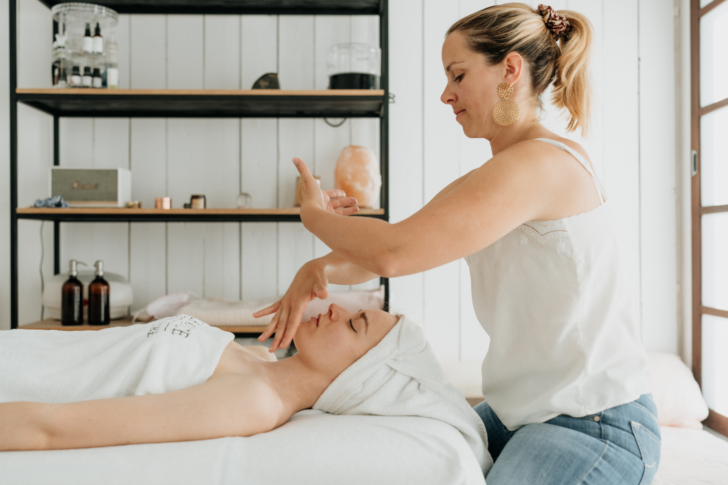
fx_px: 708
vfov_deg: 37.9
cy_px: 242
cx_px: 364
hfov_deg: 54.4
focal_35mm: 35
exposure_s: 1/250
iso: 160
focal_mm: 35
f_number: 2.5
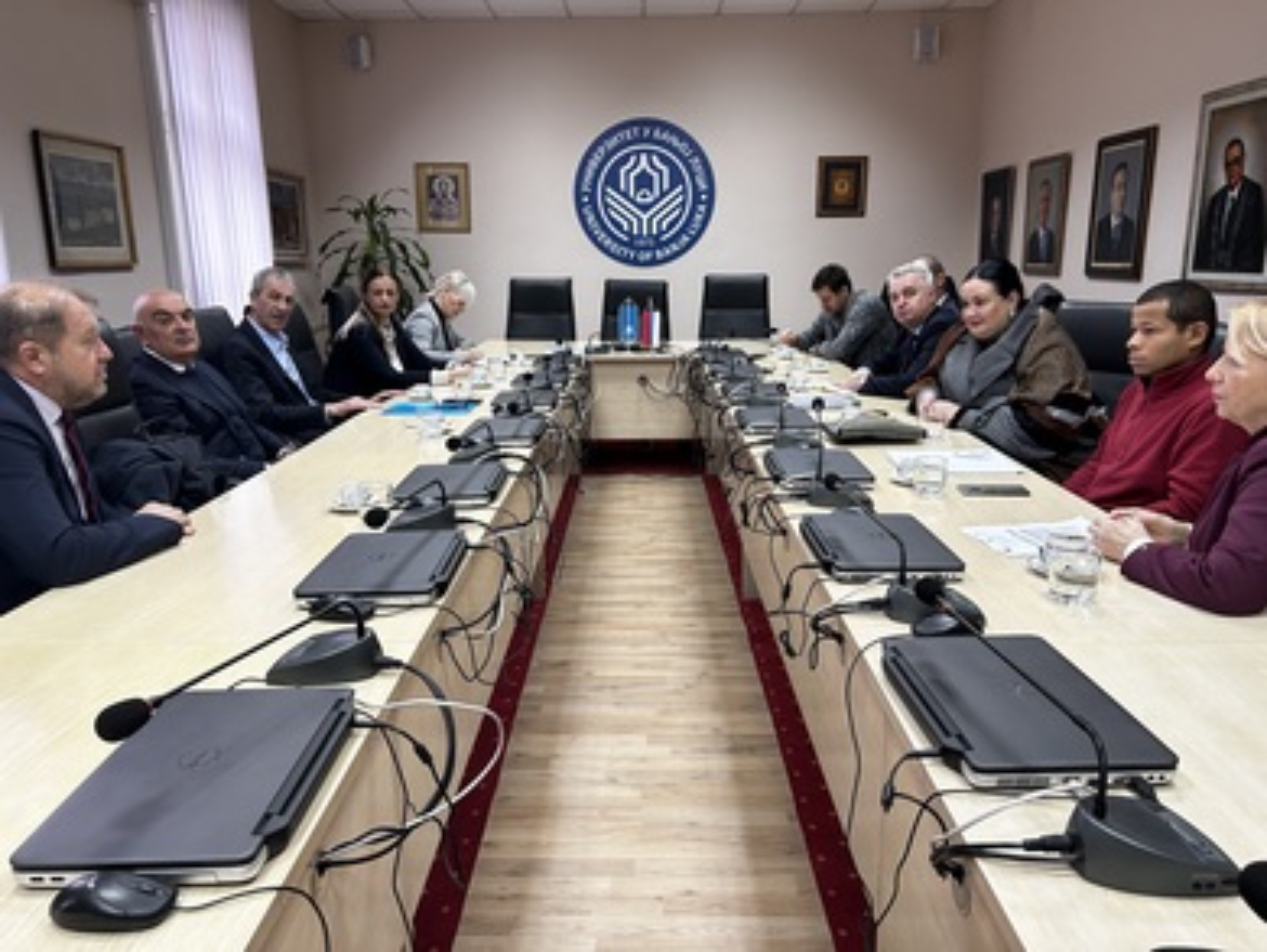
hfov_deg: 67.3
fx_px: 952
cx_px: 634
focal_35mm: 26
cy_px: 476
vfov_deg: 53.1
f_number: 1.5
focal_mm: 5.7
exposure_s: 1/50
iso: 100
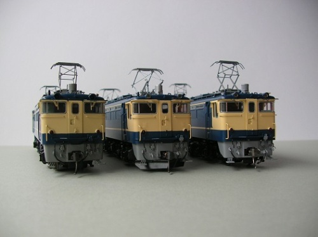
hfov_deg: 52.7
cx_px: 159
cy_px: 118
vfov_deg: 40.6
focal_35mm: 35
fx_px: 321
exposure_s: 1/81.3
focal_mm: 5.8
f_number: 2.8
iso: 50
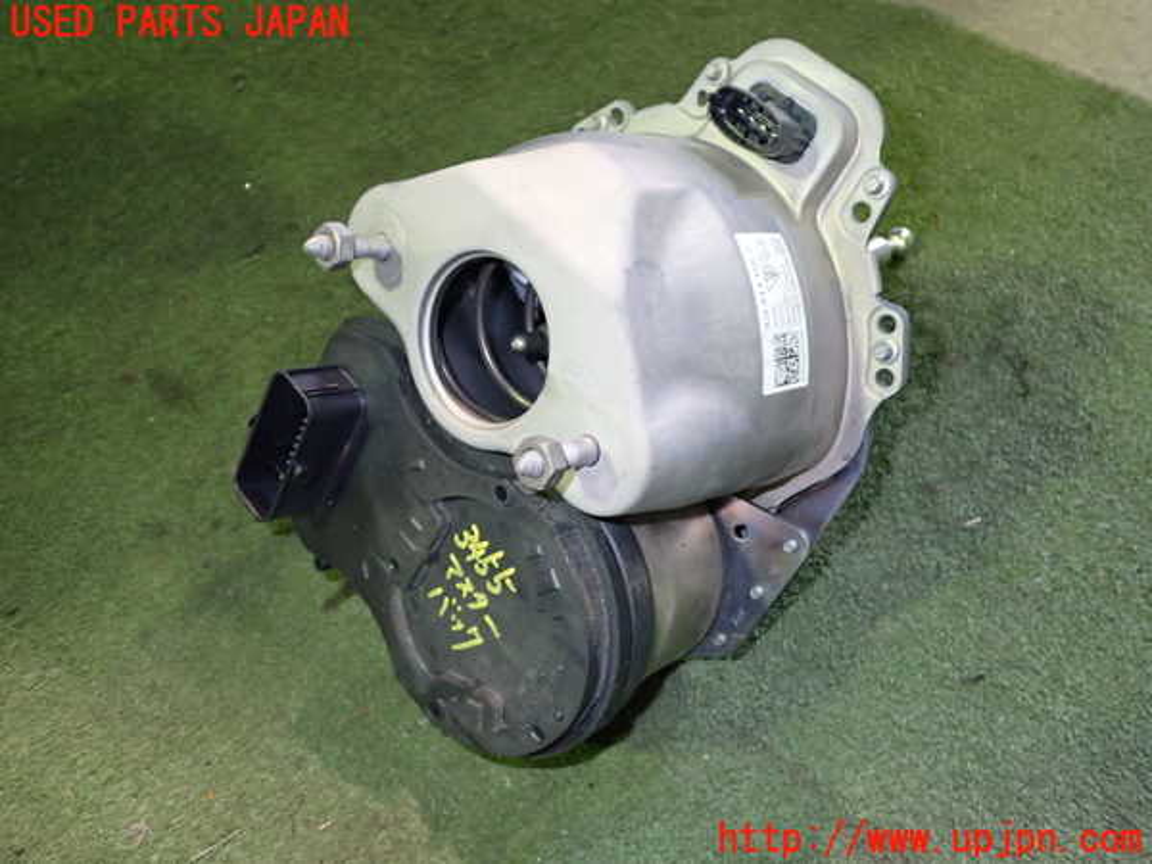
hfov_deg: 60.0
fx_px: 998
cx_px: 576
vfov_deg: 46.8
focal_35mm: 30
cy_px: 432
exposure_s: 1/4
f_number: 6.3
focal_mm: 5.4
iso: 500
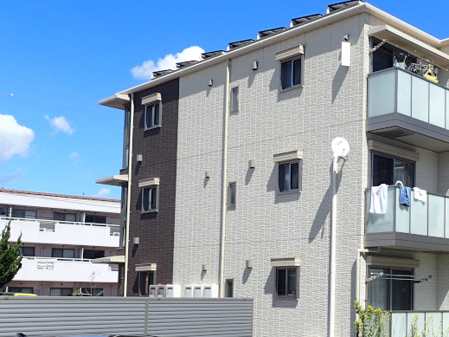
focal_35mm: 51
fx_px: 661
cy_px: 247
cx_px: 359
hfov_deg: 36.3
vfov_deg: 28.2
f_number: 8
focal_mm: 4.5
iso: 100
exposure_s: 1/200
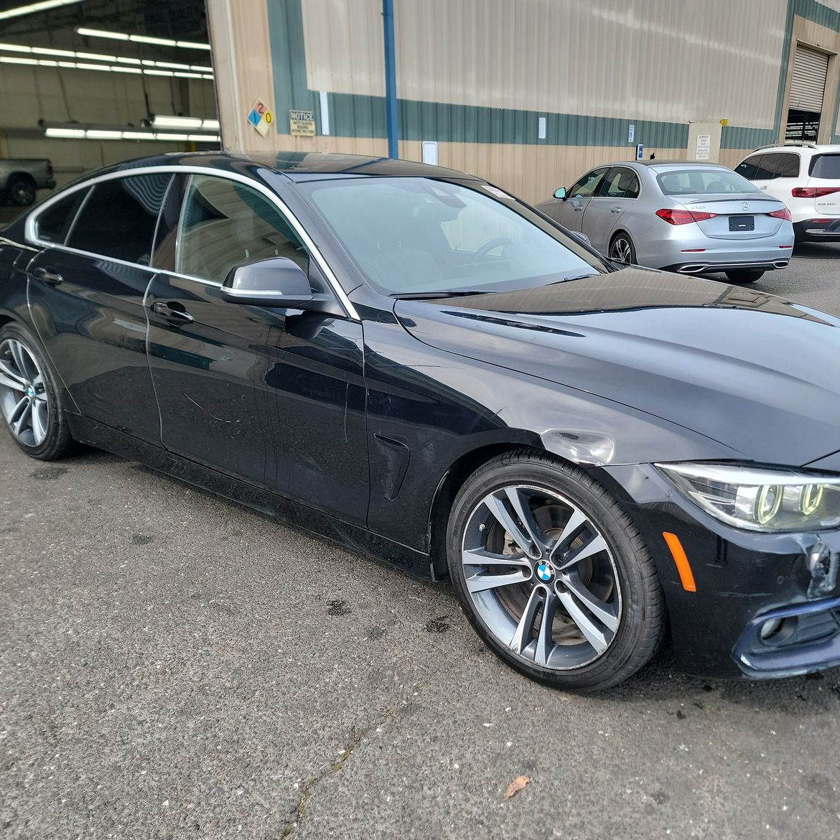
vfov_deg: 55.6
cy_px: 410
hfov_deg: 55.5
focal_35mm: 29
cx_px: 464
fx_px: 796
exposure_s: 1/258
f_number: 1.8
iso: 50
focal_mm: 6.7
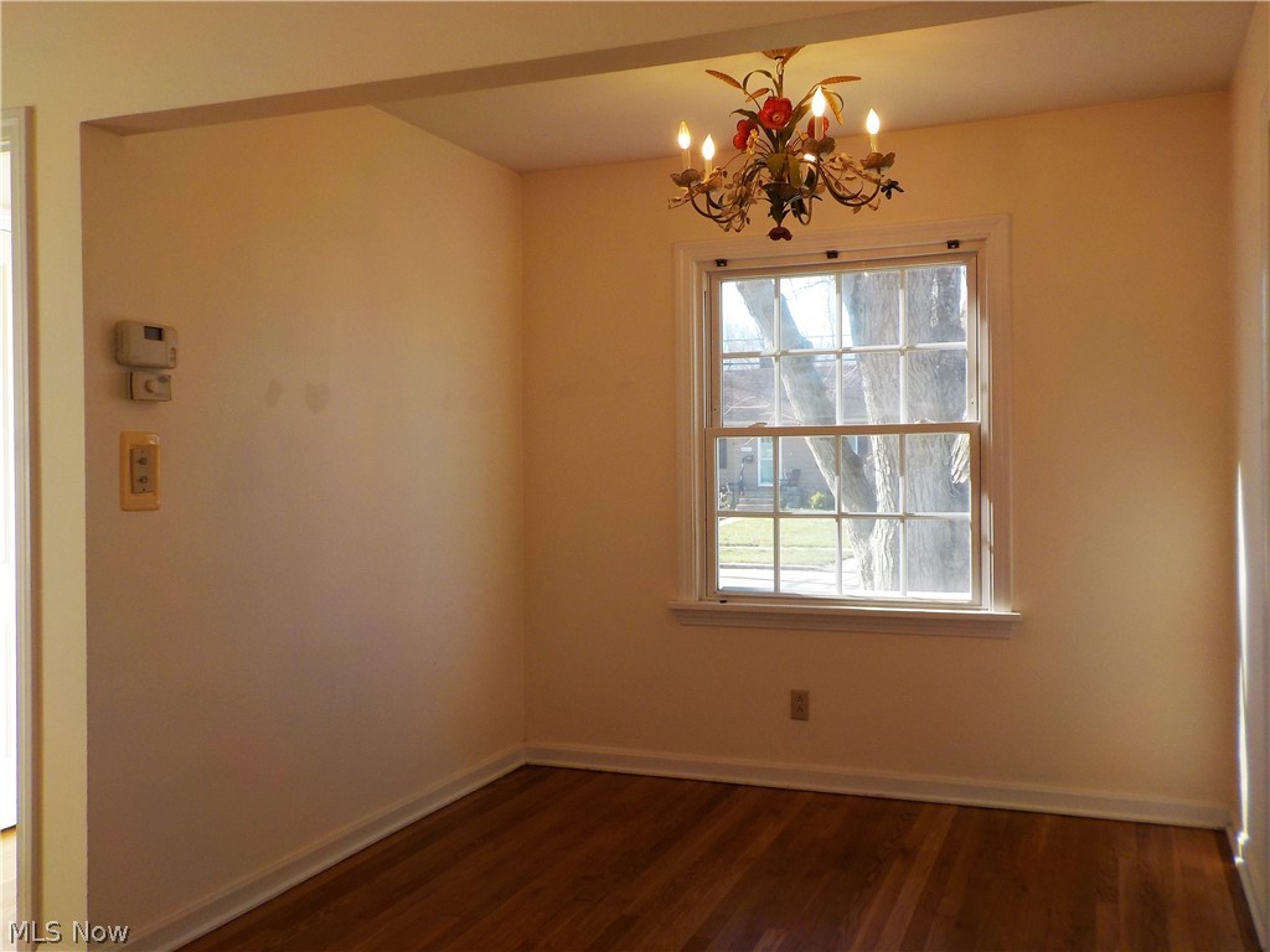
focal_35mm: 30
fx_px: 1101
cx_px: 635
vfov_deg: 46.8
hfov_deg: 60.0
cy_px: 476
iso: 125
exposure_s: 1/125
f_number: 3.3
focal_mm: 4.1
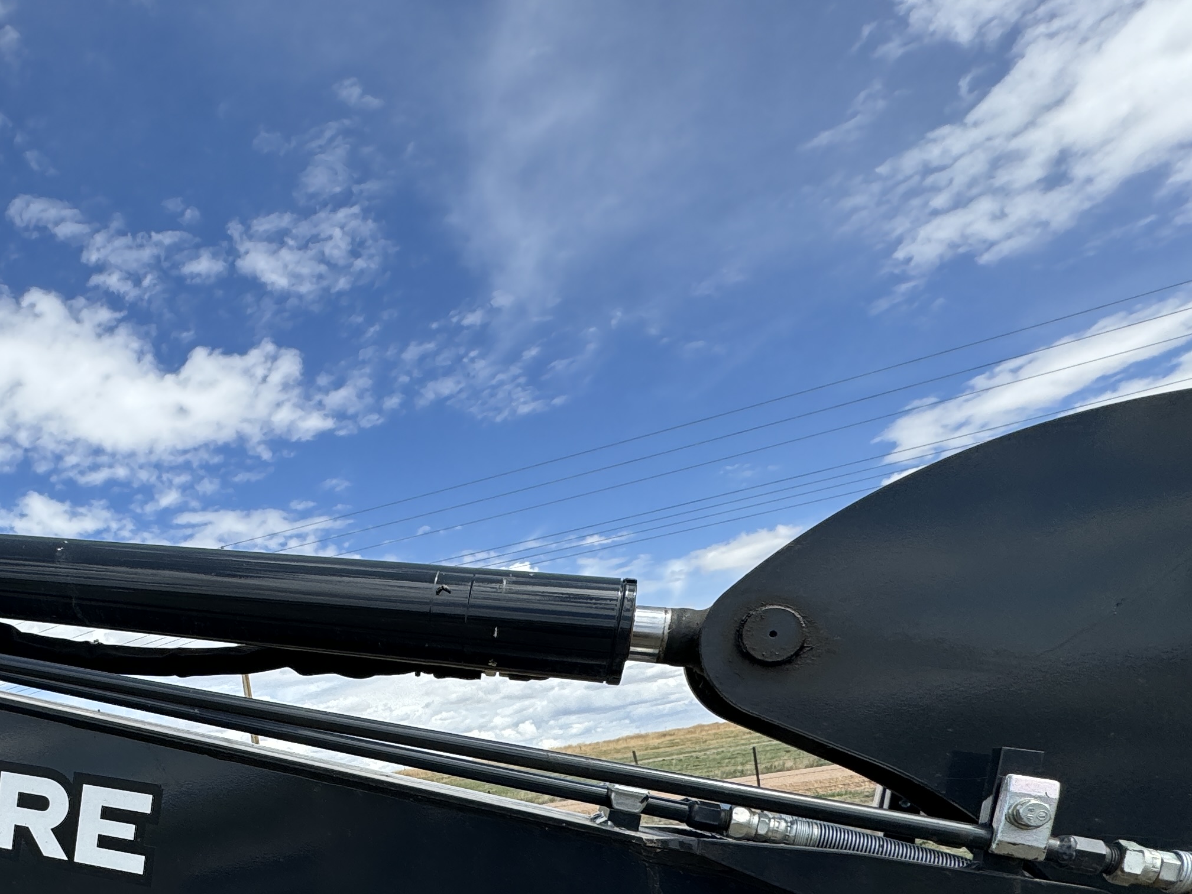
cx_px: 198
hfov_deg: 57.5
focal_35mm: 28
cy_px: 776
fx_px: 964
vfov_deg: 45.8
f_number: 2.2
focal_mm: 2.22
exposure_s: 1/1449
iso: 50
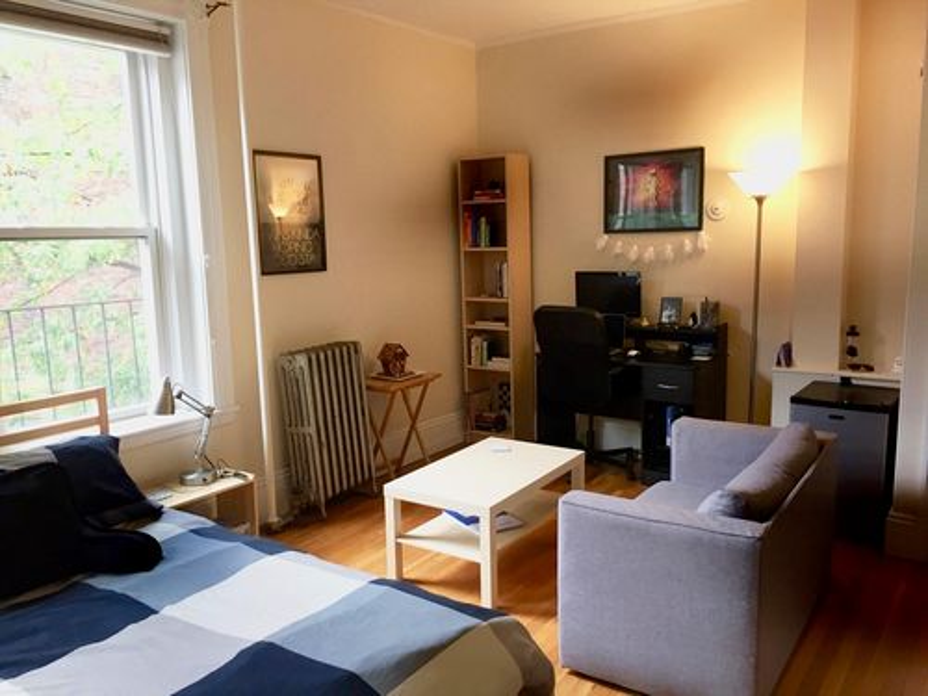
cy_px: 348
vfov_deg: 48.2
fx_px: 777
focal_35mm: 29
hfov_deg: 61.7
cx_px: 464
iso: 64
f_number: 2.2
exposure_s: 1/30
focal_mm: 4.15
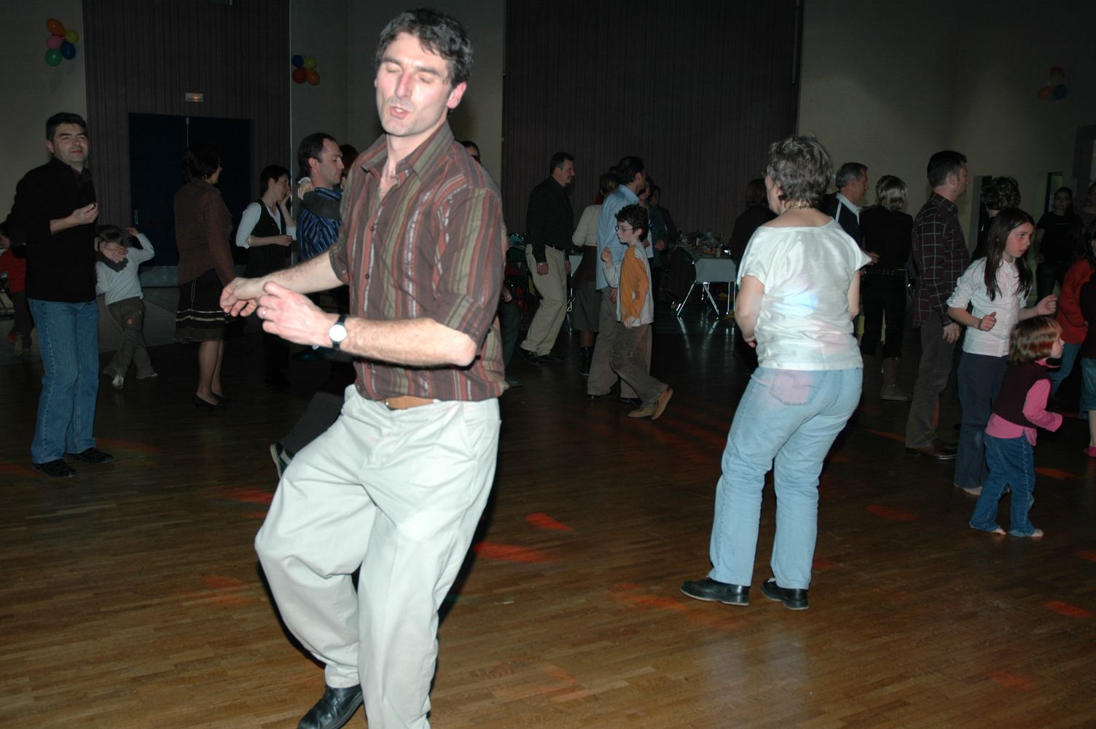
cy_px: 364
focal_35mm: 36
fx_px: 1095
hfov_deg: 53.2
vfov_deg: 36.8
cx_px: 548
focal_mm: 24
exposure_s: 1/60
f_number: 4
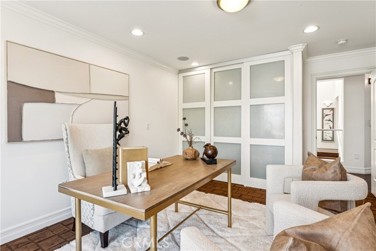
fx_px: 190
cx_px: 188
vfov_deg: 66.7
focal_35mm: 18
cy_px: 126
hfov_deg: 89.4
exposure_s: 1/4
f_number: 13
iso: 100
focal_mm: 18.2
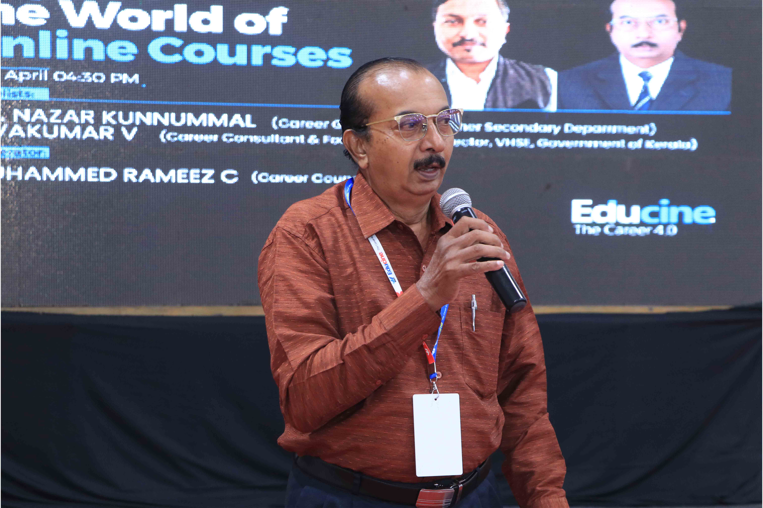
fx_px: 1483
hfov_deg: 28.9
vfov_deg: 19.4
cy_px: 254
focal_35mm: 70
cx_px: 382
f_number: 4.5
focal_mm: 70
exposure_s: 1/100
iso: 2500
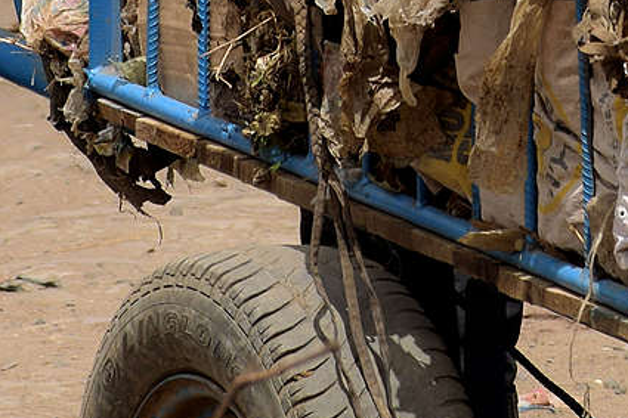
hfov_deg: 1.5
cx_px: 566
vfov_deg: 1.0
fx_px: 23958
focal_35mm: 1374
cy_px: -323
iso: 100
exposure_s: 1/125
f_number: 14
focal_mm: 190
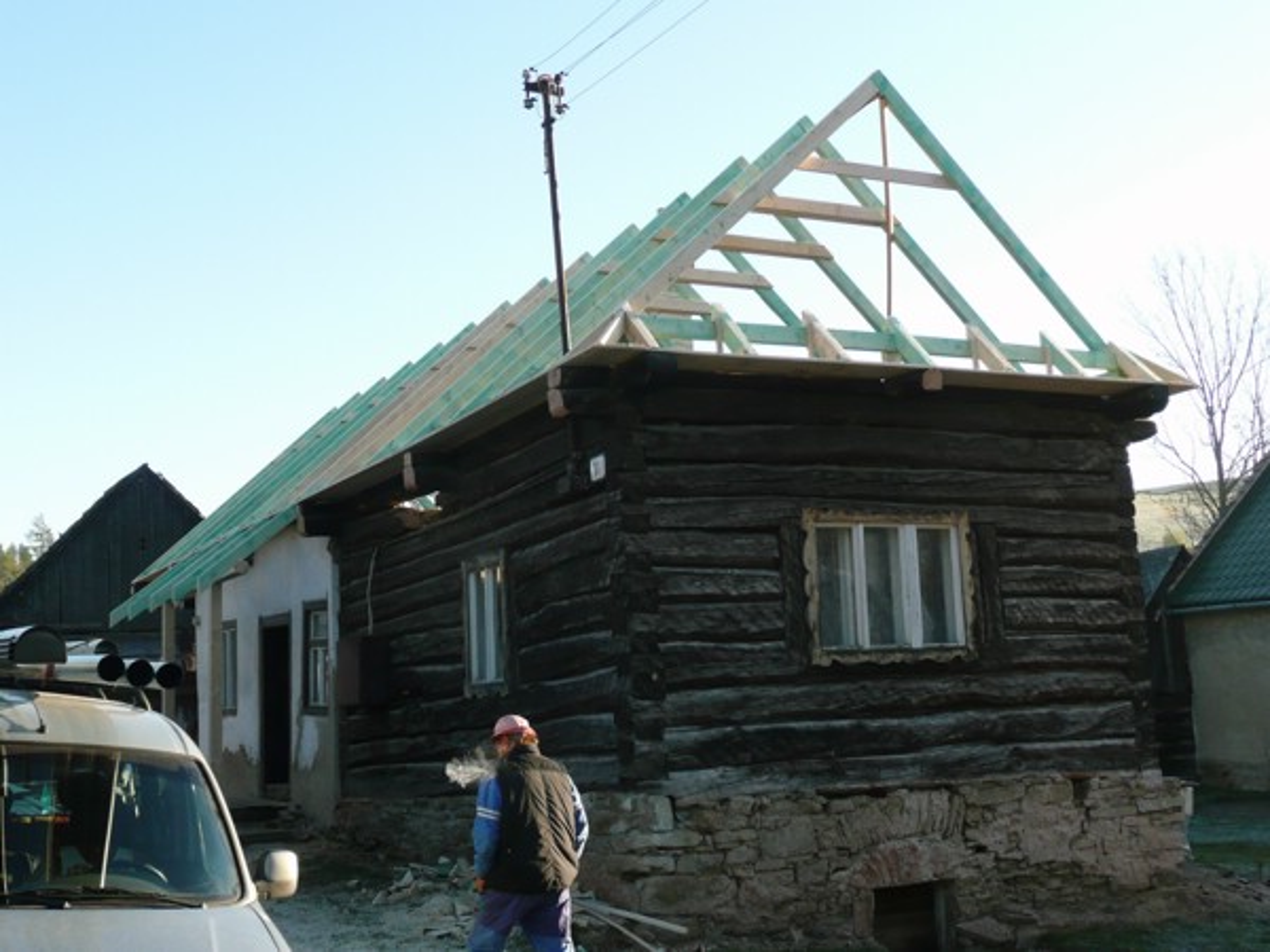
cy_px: 476
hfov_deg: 43.9
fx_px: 1578
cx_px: 635
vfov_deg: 33.6
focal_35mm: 43
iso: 100
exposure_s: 1/160
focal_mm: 7
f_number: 4
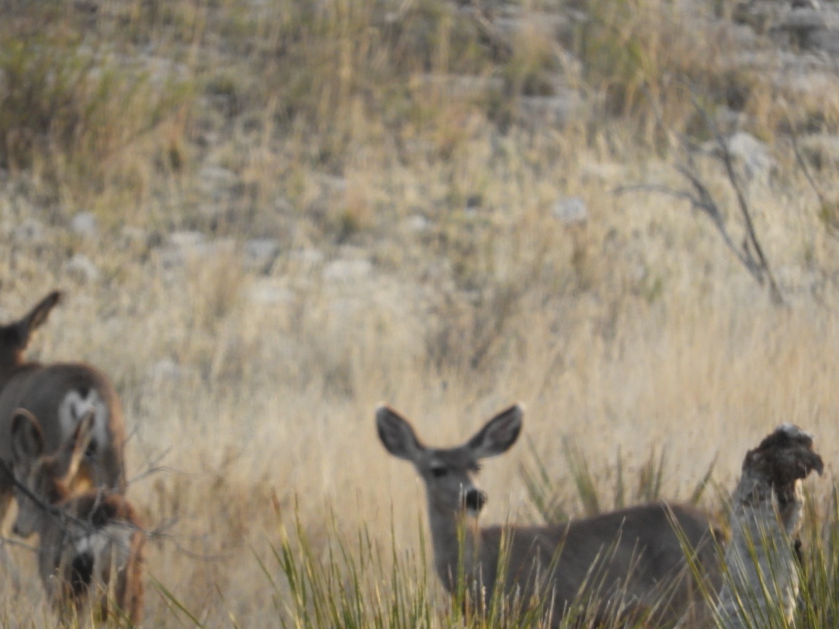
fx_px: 28110
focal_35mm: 1160
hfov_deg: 1.7
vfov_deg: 1.3
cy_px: 311
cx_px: 398
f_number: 5.6
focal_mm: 197.1
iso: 400
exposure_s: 1/125
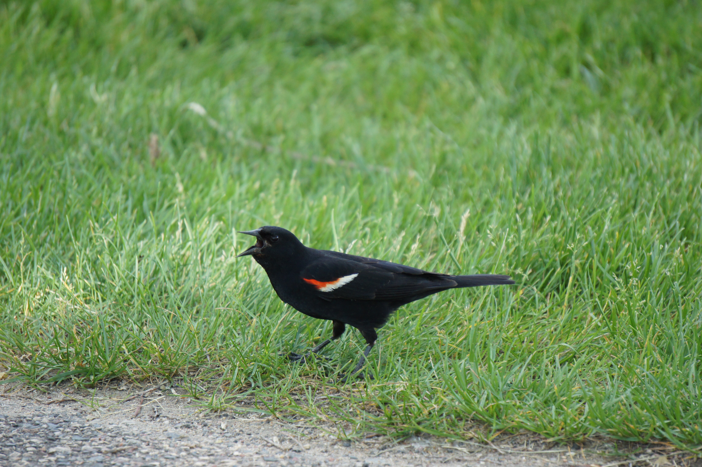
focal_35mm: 300
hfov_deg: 6.9
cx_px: 351
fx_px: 5846
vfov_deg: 4.6
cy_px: 234
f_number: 6.3
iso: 800
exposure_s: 1/320
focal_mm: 200
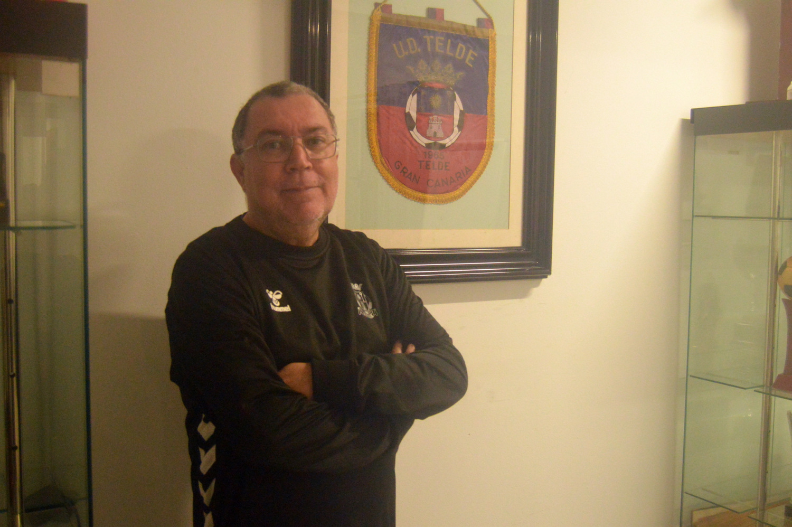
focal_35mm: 36
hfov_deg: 53.2
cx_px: 396
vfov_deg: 36.8
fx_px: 791
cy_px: 264
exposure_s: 1/160
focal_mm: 24
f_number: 3.8
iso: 3200
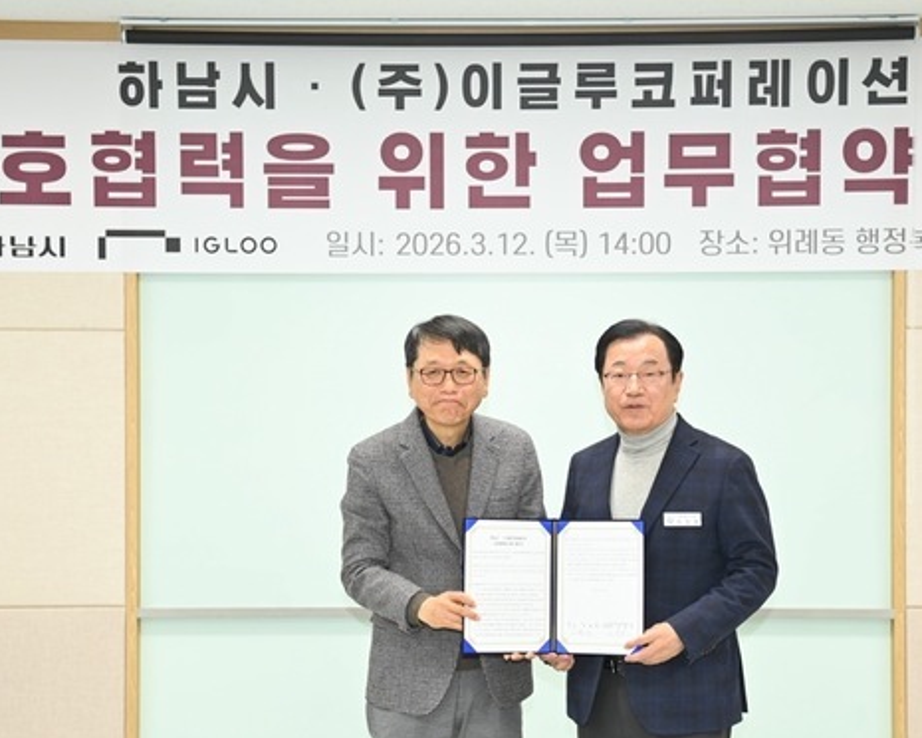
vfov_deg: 21.5
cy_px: 414
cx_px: 506
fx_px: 1937
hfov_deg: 26.8
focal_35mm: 71
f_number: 4
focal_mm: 56
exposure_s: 1/60
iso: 800
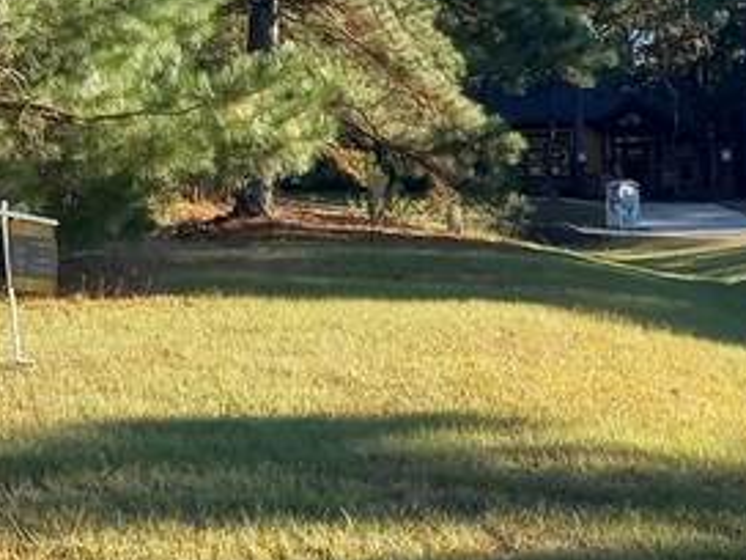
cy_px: 176
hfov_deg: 14.5
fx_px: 2737
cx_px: -357
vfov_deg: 11.7
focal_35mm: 127
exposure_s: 1/461
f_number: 1.8
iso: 40
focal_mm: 3.94
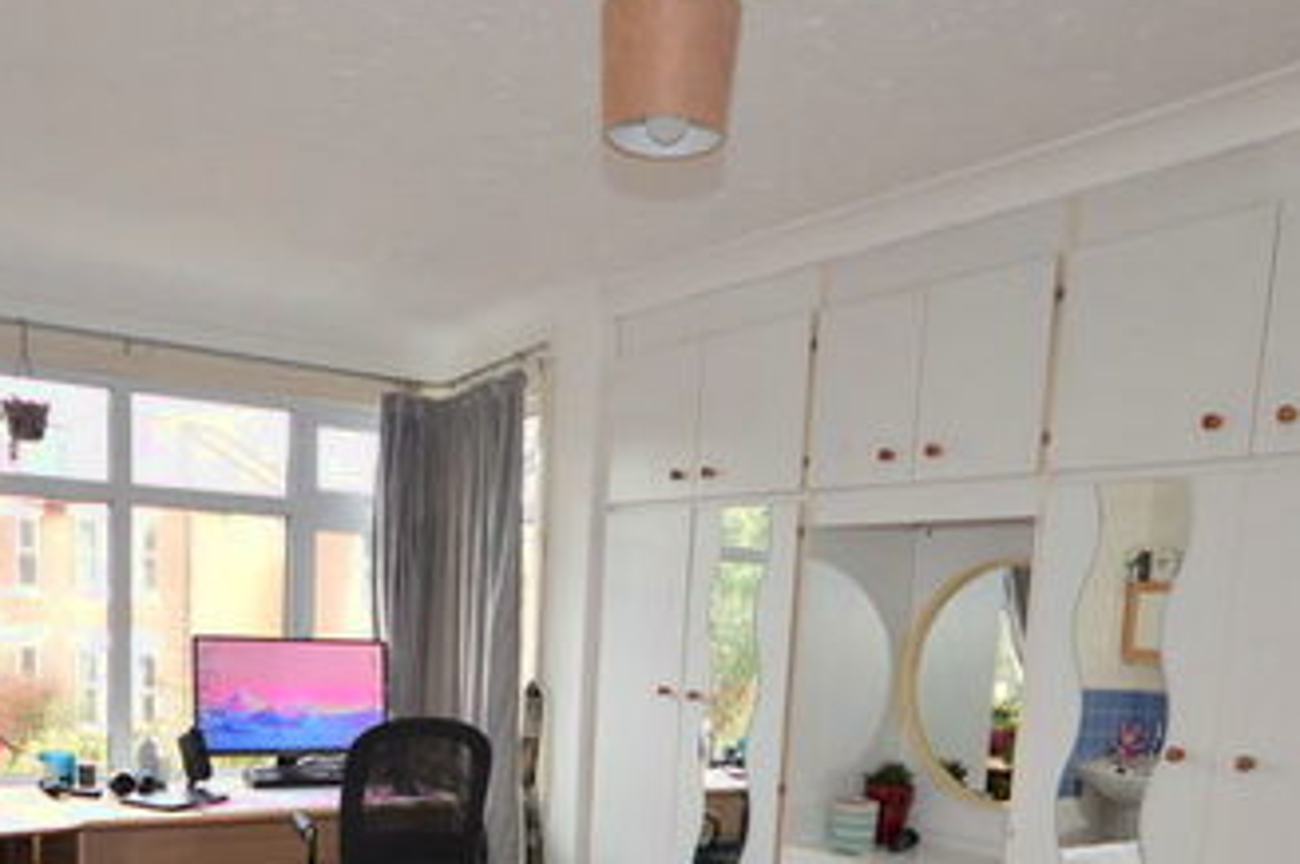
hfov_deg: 58.4
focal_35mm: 32
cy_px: 773
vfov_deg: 38.3
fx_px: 1154
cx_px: 543
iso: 400
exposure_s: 1/80
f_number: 4
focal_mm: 10
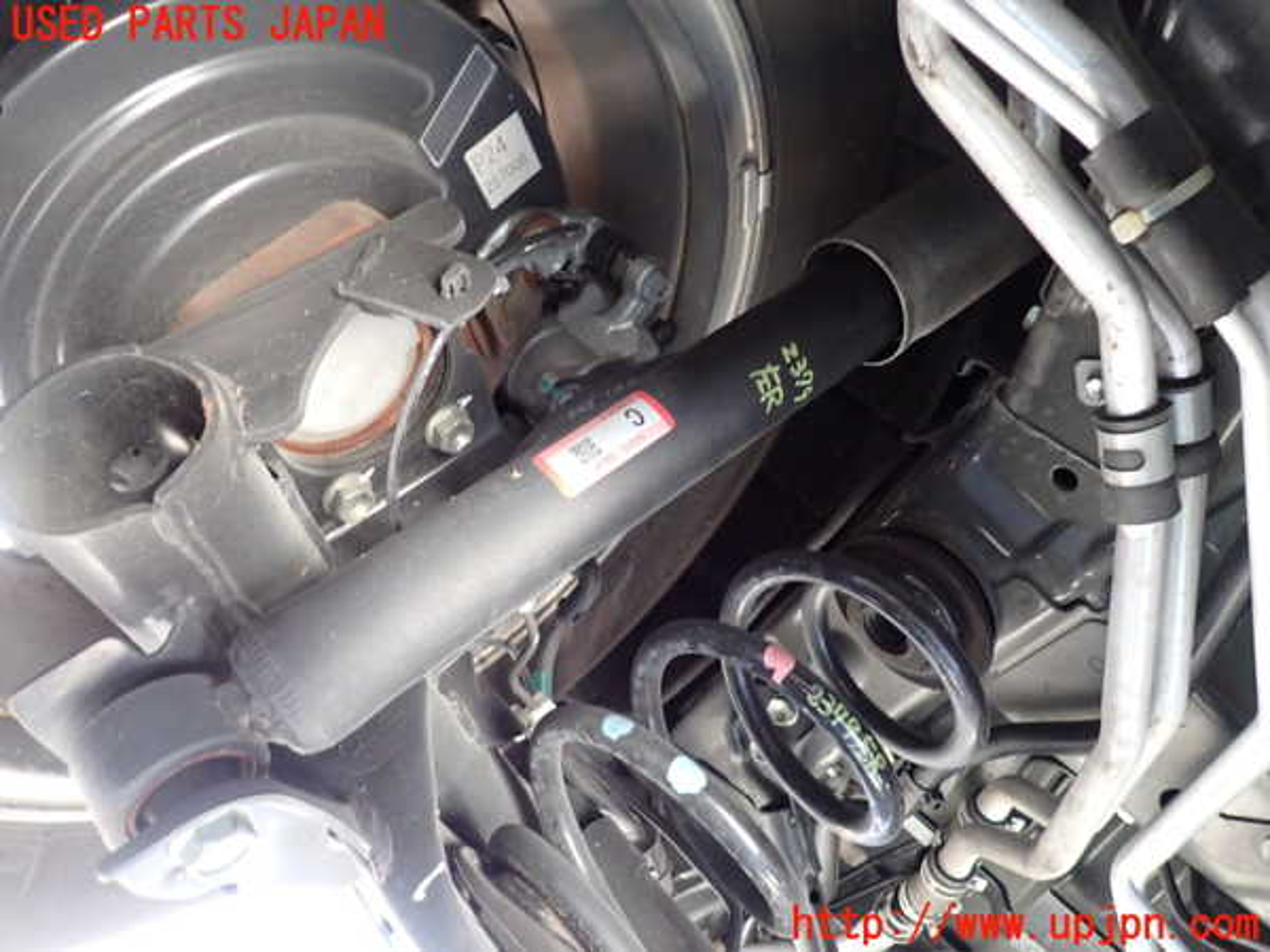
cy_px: 476
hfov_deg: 69.4
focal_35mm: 25
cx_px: 635
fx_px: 917
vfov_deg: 54.9
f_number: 2
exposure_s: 1/30
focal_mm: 4.5
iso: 640
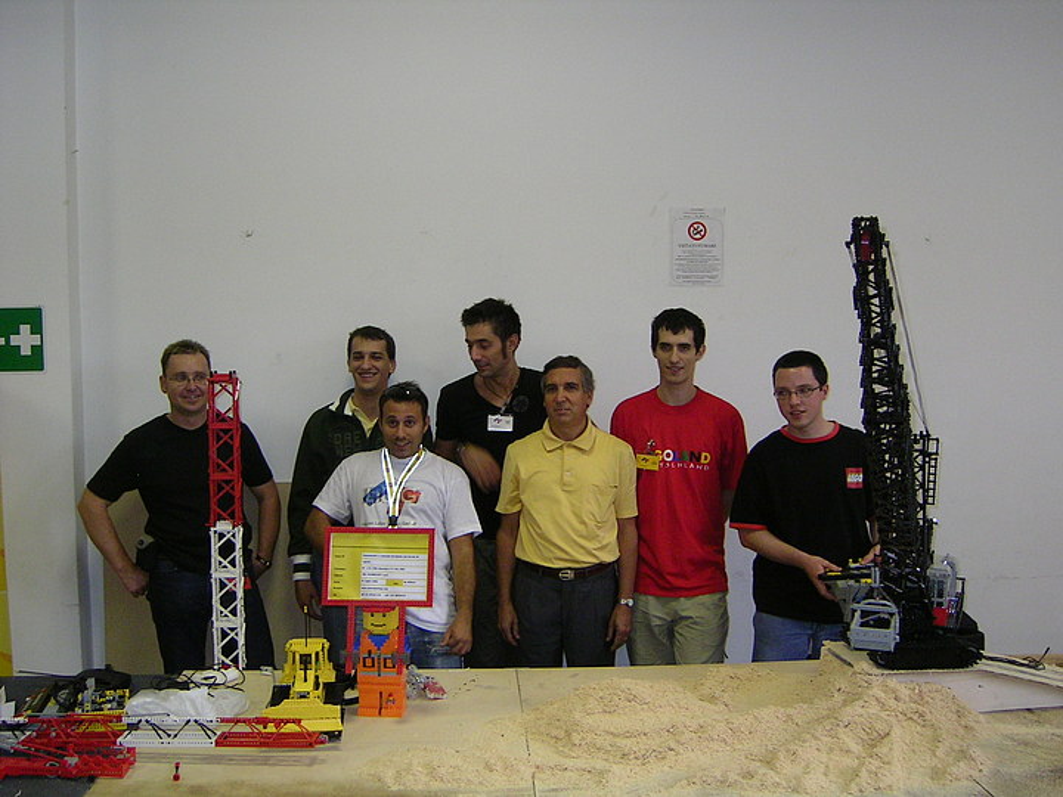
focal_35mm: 36
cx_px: 532
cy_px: 398
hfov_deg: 51.4
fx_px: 1106
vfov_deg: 39.7
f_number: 2.8
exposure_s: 1/30
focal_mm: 5.6
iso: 100
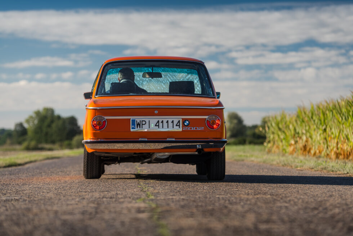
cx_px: 176
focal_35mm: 141
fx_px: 1384
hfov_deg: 14.5
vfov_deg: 9.7
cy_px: 118
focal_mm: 135
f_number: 4
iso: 100
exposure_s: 1/500
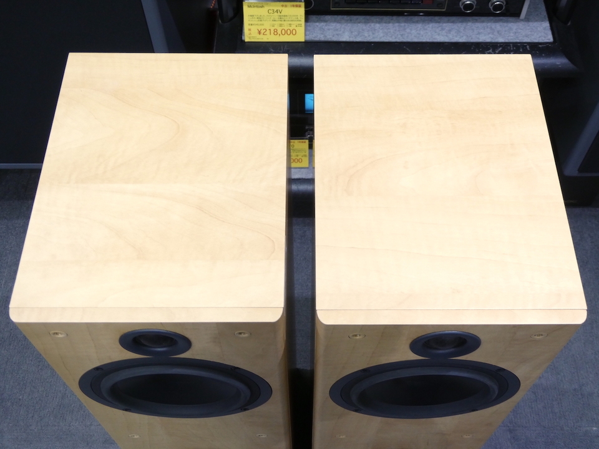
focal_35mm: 40
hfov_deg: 46.8
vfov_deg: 36.0
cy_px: 224
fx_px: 692
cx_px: 300
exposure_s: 1/8
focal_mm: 7.2
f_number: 3.8
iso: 200
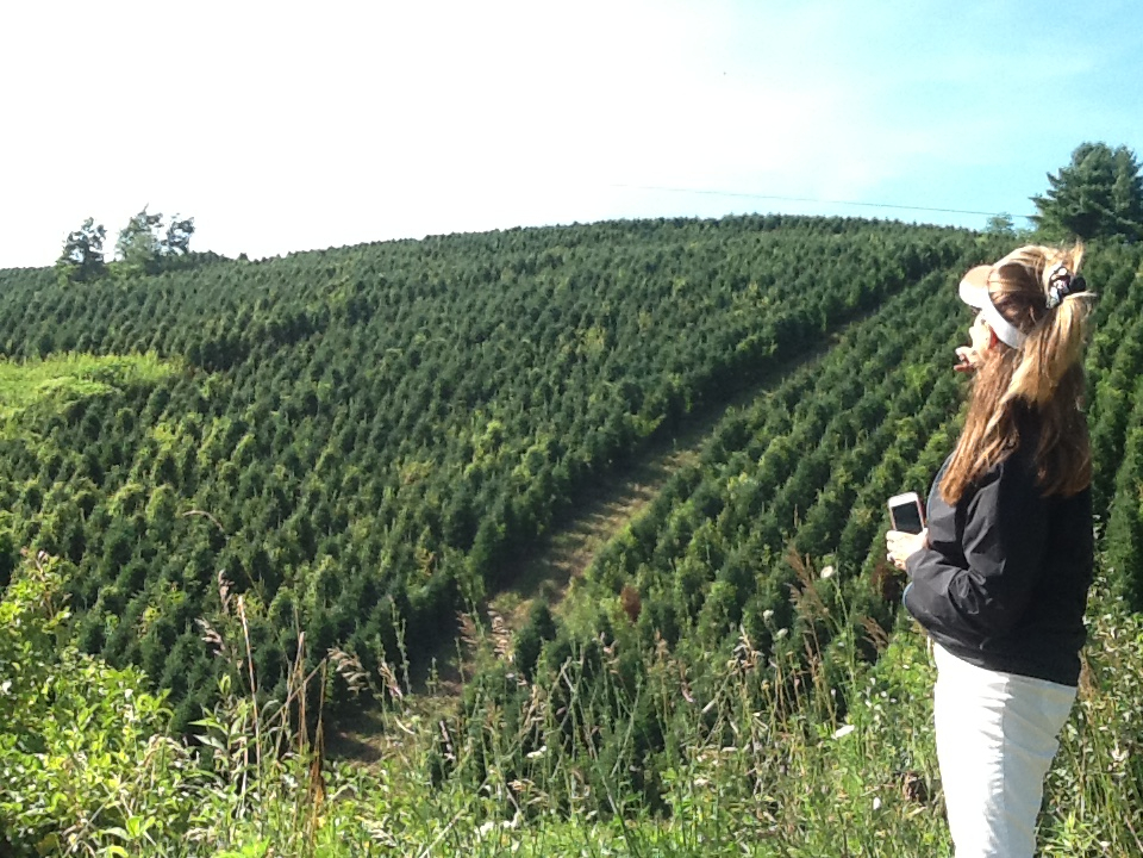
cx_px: 572
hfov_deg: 42.9
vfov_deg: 32.9
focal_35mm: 44
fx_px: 1453
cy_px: 429
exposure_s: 1/461
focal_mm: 2.03
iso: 40
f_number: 2.4
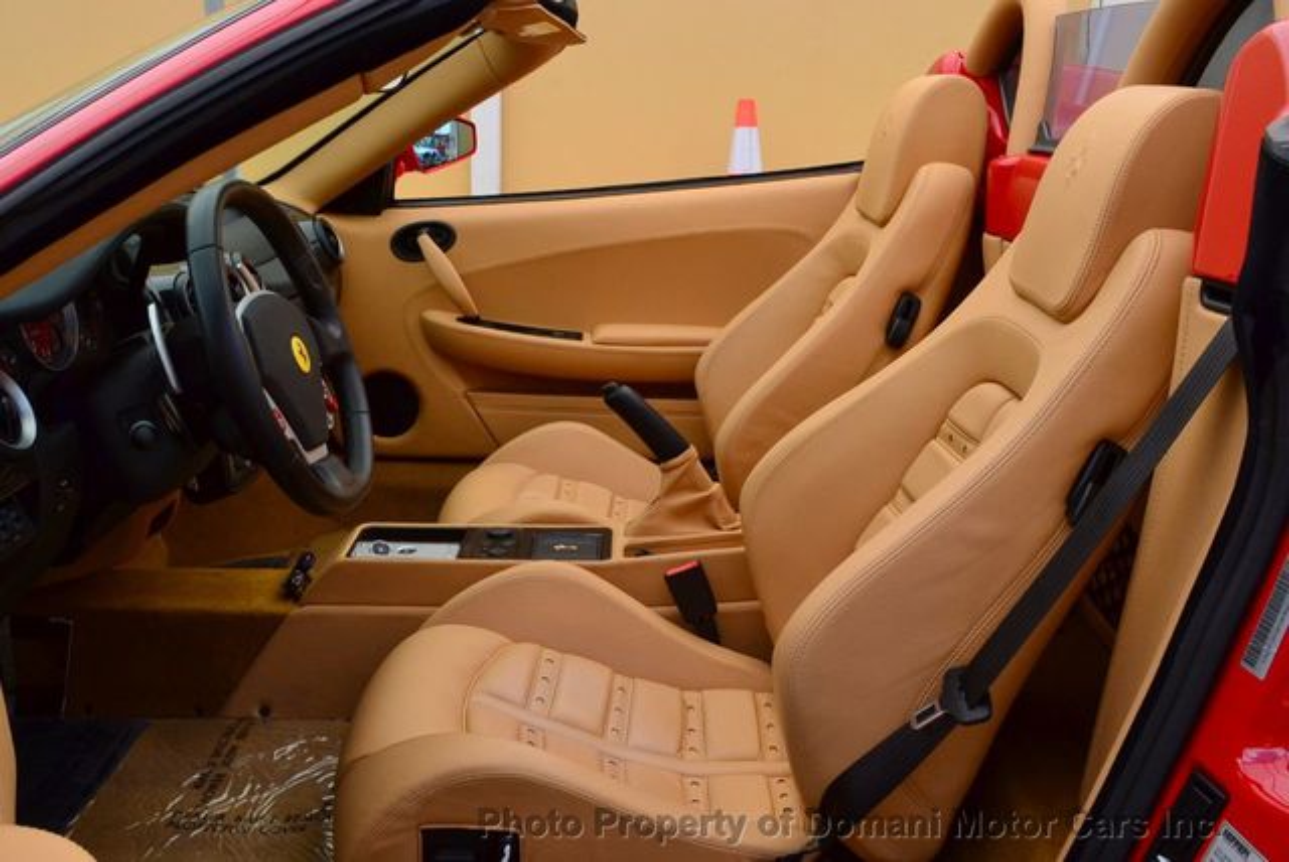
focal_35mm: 27
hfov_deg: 67.3
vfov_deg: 48.0
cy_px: 431
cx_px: 644
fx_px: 968
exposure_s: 1/400
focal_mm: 18
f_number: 10
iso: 800
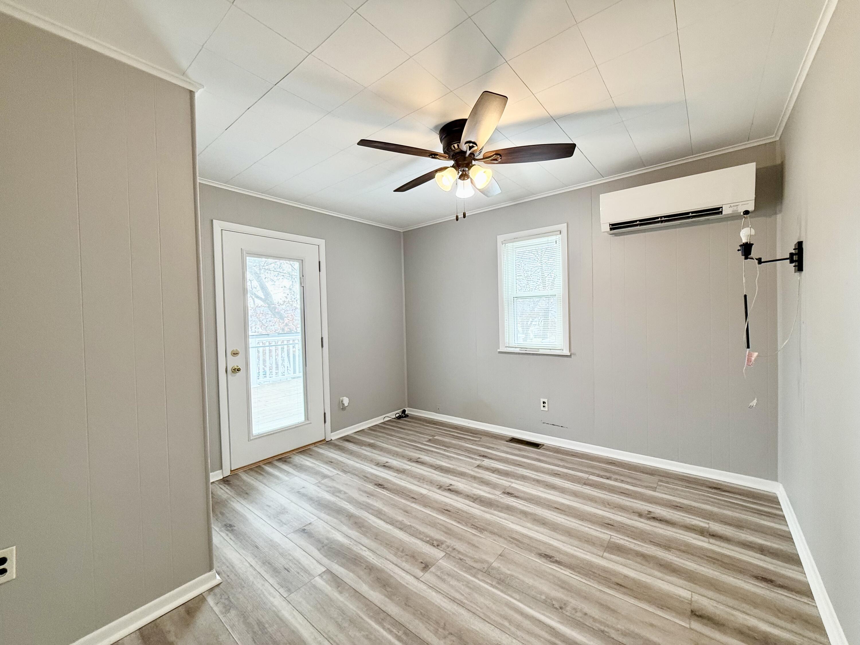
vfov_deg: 85.7
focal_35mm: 14
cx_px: 430
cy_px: 322
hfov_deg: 102.1
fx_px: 348
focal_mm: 2.22
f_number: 2.2
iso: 100
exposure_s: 1/120
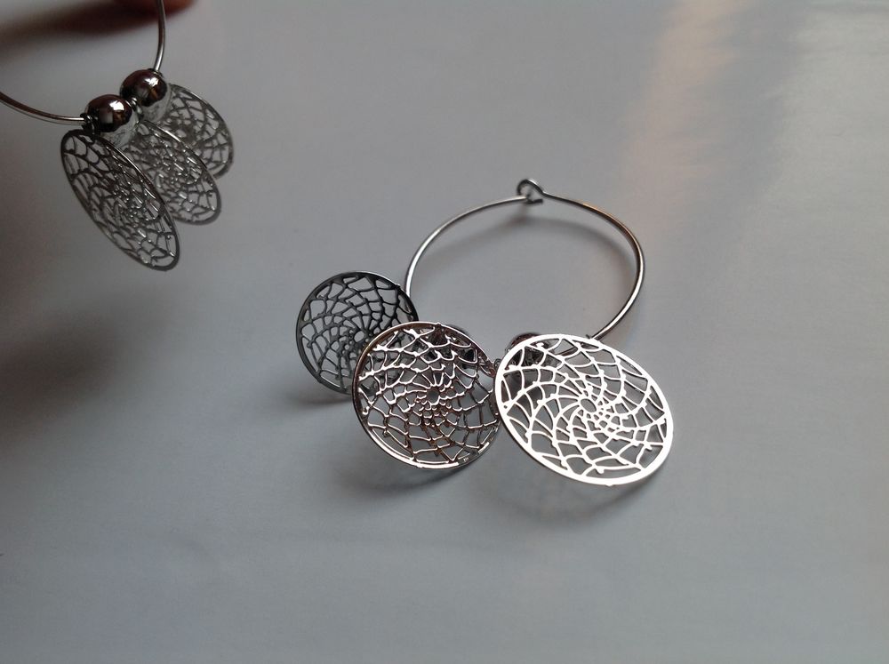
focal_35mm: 35
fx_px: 898
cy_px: 332
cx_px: 444
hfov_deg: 52.7
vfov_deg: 40.6
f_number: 2.4
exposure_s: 1/265
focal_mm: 4.28
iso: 50
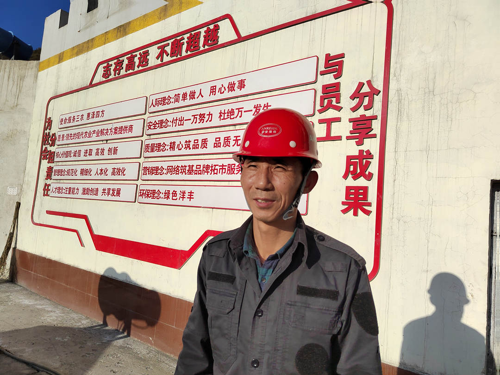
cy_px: 188
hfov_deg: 73.9
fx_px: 332
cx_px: 250
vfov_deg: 58.9
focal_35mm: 23
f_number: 1.9
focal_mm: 5.52
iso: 191
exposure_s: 1/2247
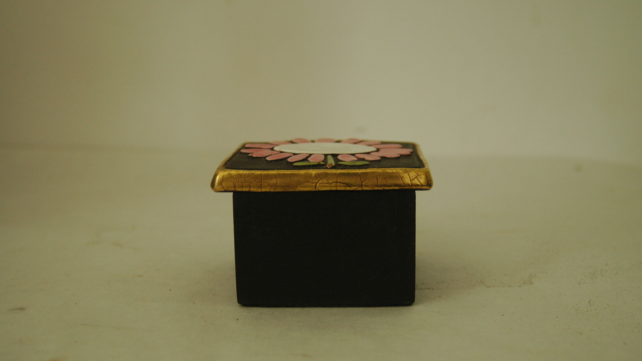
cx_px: 324
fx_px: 919
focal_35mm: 54
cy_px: 198
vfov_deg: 22.2
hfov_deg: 38.5
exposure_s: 1/100
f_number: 3.5
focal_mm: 34
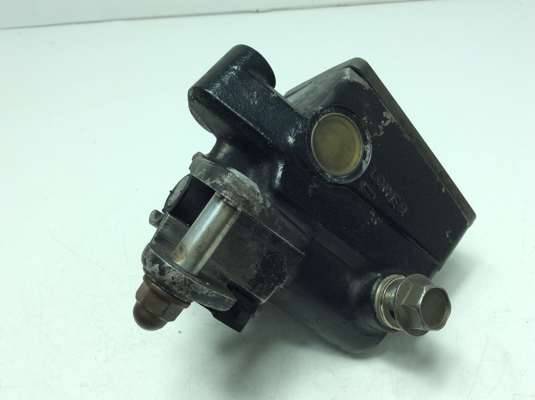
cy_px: 200
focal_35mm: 32
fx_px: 494
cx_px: 268
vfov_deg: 44.1
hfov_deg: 56.9
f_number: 2.4
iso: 32
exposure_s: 1/304
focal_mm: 3.3
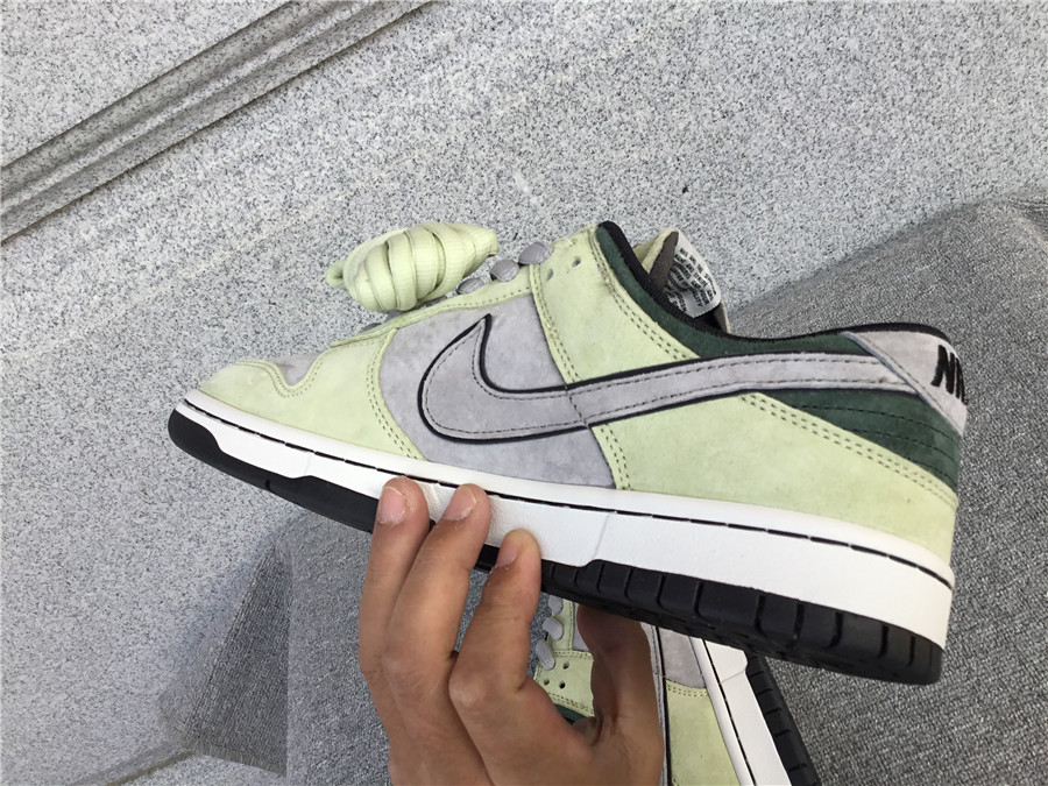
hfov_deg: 58.4
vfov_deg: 45.4
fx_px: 939
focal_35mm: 31
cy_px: 393
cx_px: 524
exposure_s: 1/426
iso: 25
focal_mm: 3.3
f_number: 2.4
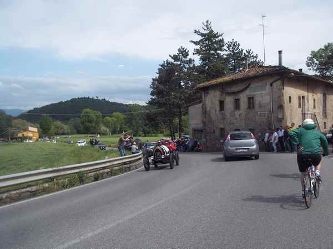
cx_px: 166
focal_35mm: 36
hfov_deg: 51.4
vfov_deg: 39.7
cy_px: 124
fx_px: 346
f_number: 8
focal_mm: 6.5
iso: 80
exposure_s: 1/250
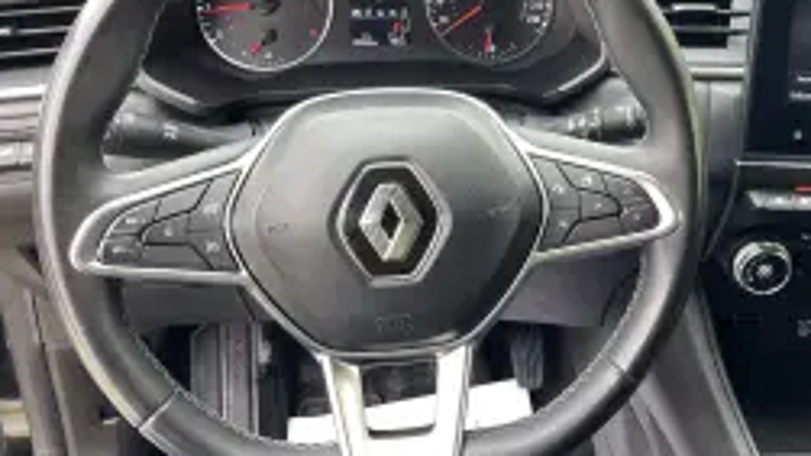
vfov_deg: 30.2
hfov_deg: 51.0
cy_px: 155
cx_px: 517
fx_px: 838
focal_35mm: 39
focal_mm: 5.1
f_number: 1.6
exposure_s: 1/121
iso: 64
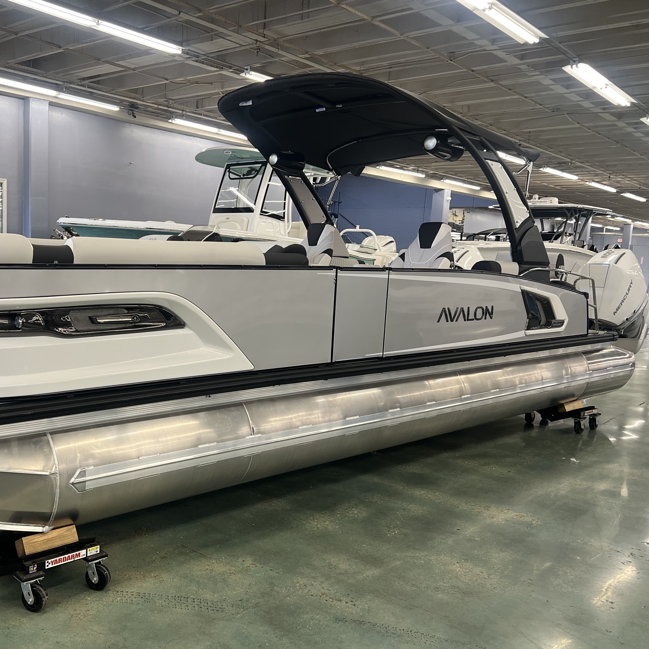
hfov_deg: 48.6
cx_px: 199
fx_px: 700
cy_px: 341
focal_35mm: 33
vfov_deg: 49.7
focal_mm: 5.7
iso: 125
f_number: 1.5
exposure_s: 1/120
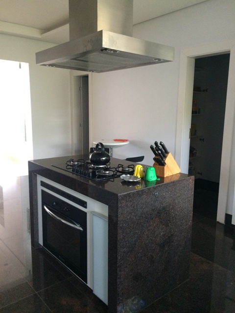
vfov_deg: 61.7
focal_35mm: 29
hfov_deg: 48.2
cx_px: 118
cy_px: 156
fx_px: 262
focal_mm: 4.15
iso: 250
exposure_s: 1/30
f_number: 2.2
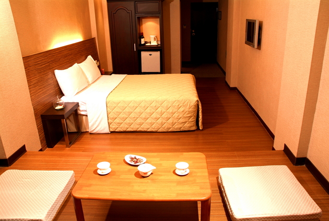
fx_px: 247
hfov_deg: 67.3
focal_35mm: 27
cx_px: 164
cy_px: 110
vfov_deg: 48.1
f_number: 8
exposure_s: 1/6
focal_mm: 18
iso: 200
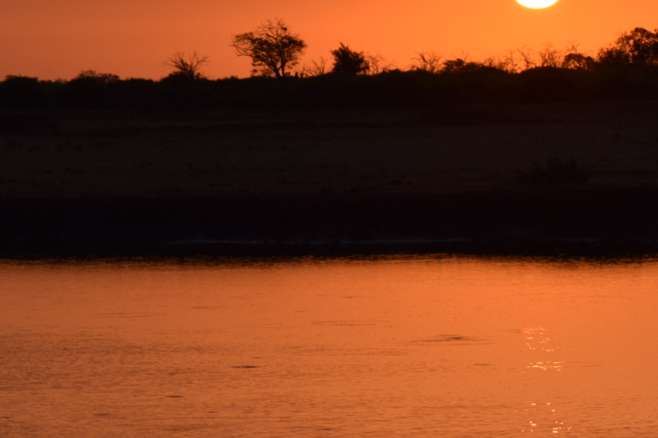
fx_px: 5501
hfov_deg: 6.8
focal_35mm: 301
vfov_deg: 4.6
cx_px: 420
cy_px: 256
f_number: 8
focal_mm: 100
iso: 200
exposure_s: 1/250
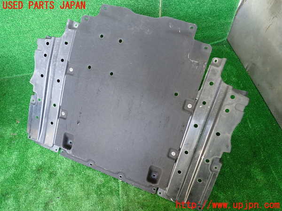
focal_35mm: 25
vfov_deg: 54.9
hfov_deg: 69.4
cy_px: 106
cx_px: 141
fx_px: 204
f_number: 2
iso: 200
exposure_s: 1/40
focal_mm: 4.5
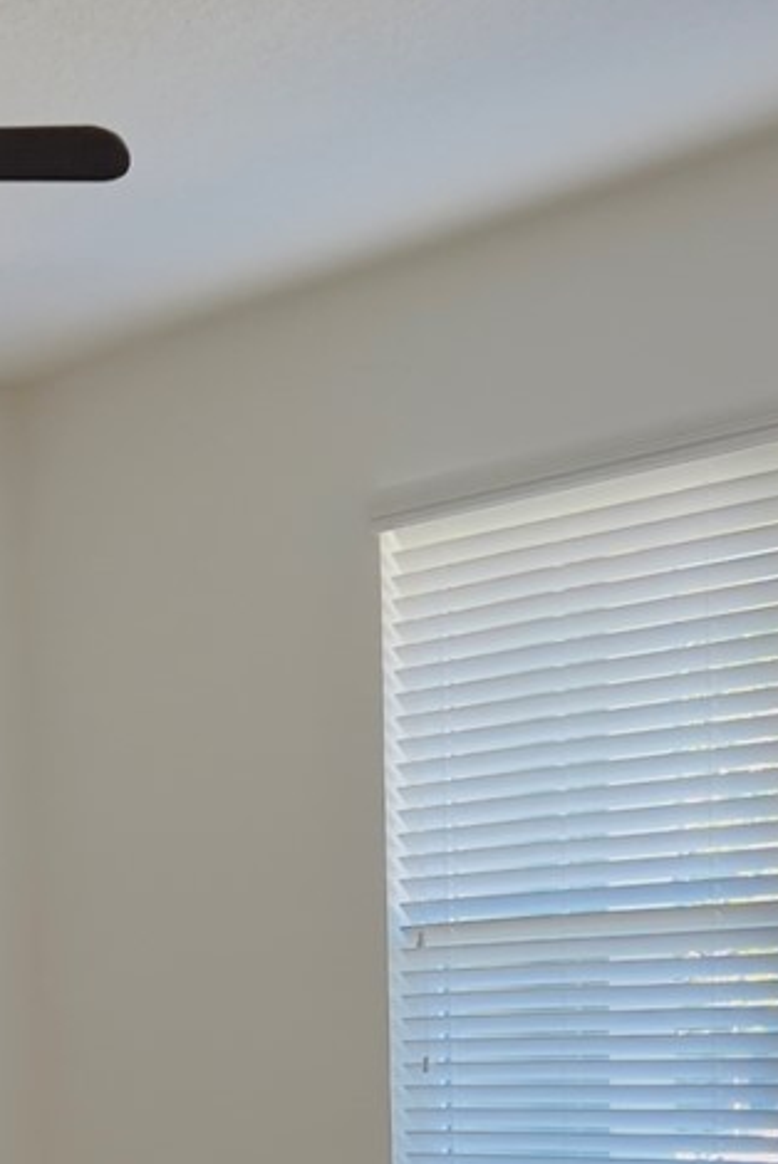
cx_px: -382
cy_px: 1308
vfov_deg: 21.0
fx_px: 2978
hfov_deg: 14.0
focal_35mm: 92
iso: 100
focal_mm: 5.7
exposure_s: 1/60
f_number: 1.5
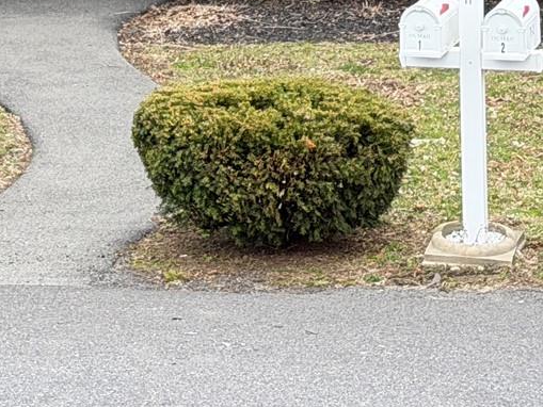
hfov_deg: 10.2
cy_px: -341
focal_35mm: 193
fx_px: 3028
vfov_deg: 7.5
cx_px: 66
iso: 100
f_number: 1.78
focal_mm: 6.76
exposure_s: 1/928
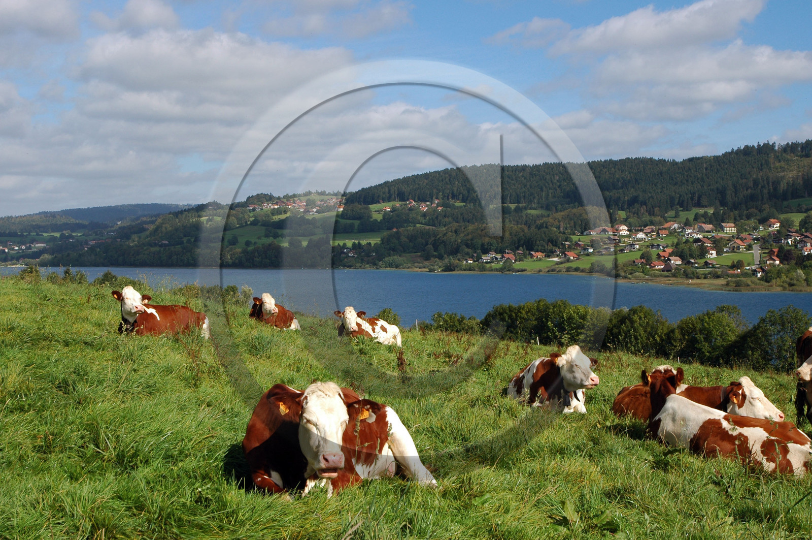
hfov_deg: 37.9
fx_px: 1183
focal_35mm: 52
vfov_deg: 25.7
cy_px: 270
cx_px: 406
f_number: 10
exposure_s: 1/400
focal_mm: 35
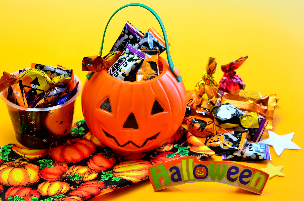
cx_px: 152
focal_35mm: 87
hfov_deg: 23.4
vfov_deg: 15.6
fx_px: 733
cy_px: 100
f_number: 8
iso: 100
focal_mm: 58
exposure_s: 1
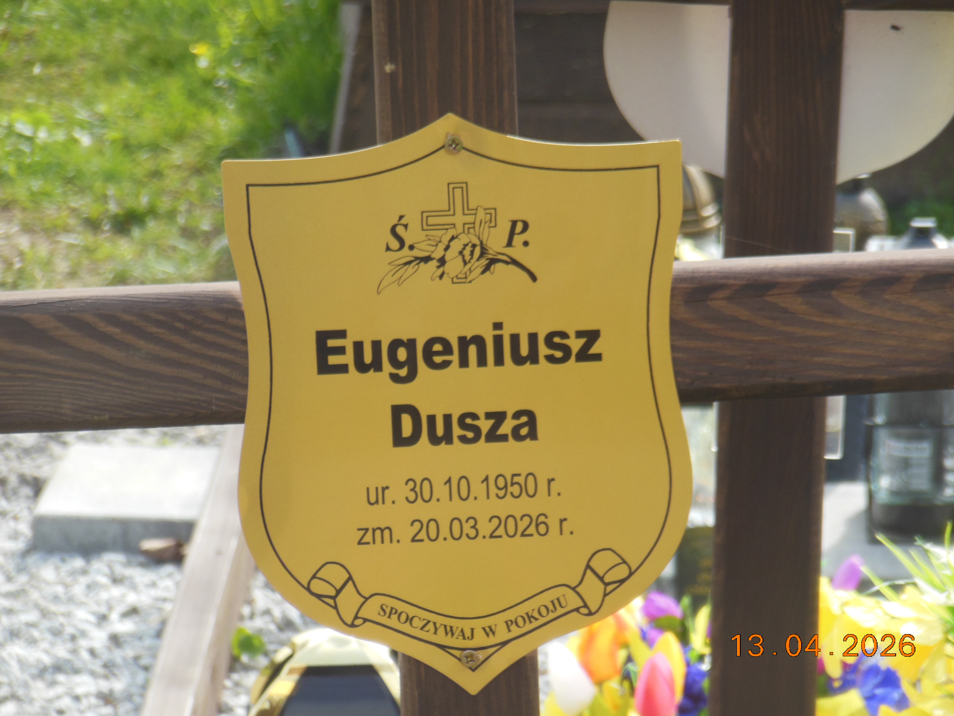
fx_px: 6890
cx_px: 477
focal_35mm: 250
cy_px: 358
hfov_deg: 7.9
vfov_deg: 5.9
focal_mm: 45
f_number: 5.8
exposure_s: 1/200
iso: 125
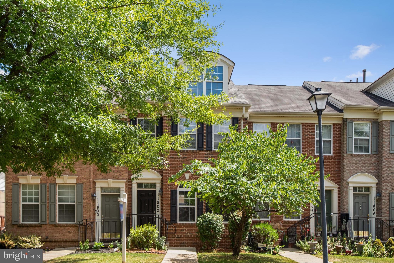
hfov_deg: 58.7
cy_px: 132
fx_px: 350
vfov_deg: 41.1
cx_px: 197
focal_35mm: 32
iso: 400
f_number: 8
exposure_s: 1/160
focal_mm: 32
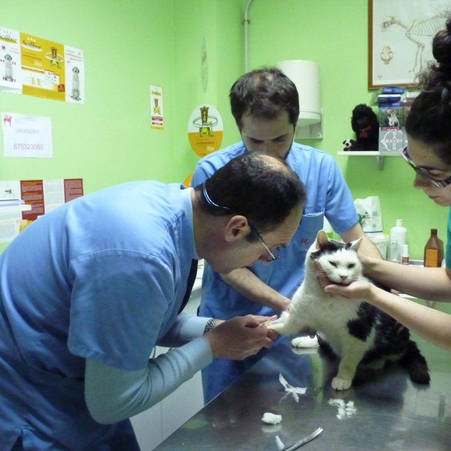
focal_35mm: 34
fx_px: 501
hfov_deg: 47.5
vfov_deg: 48.4
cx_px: 307
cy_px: 228
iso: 800
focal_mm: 4.8
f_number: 2.8
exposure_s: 1/40
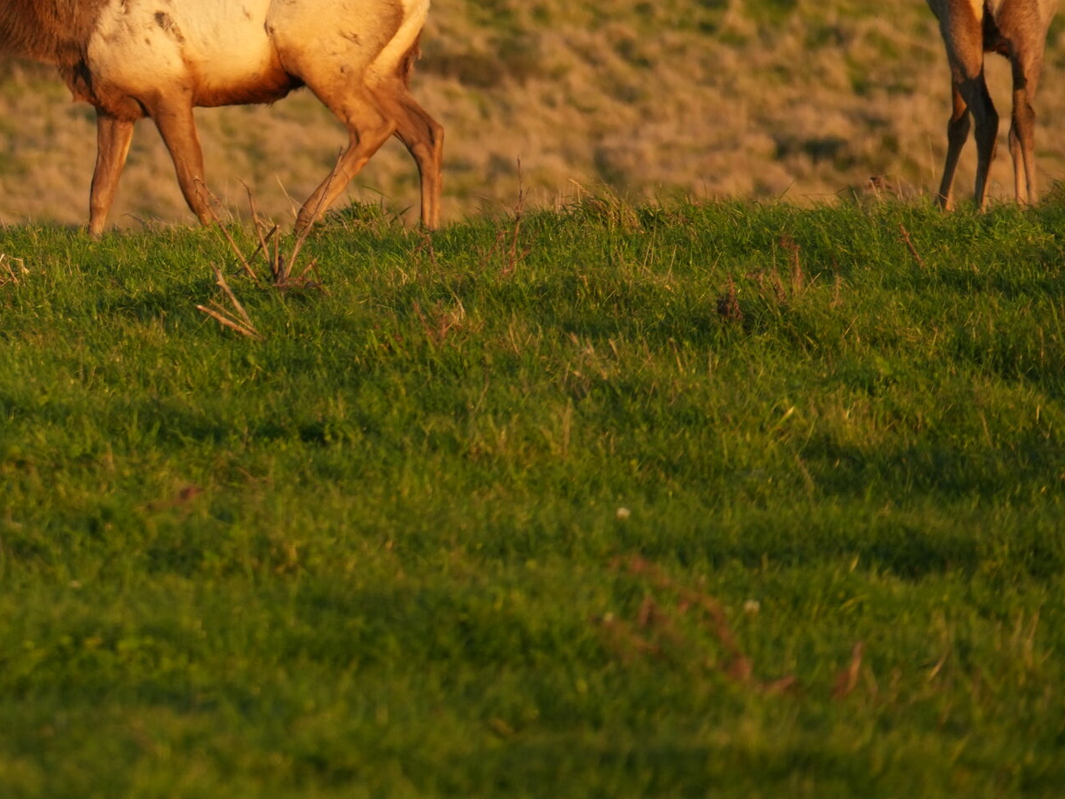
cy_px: 10
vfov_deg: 1.5
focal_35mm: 975
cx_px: -112
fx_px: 30003
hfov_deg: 2.0
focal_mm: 300
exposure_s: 1/200
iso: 250
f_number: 7.1
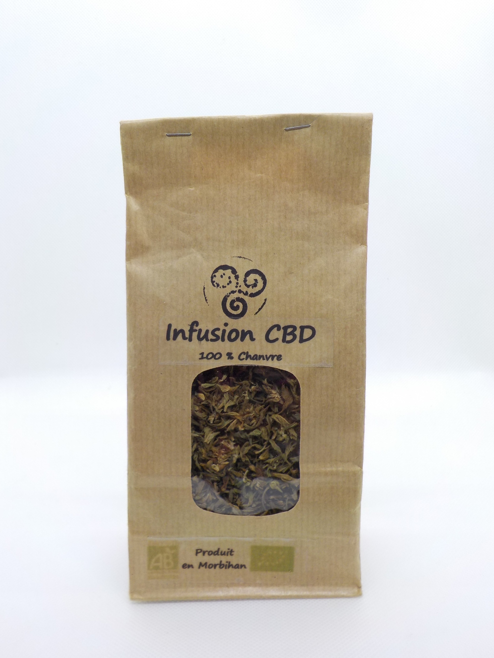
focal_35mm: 30
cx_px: 247
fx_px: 571
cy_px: 329
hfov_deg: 46.8
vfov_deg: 60.0
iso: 125
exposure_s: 1/50
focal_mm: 4.1
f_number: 3.3
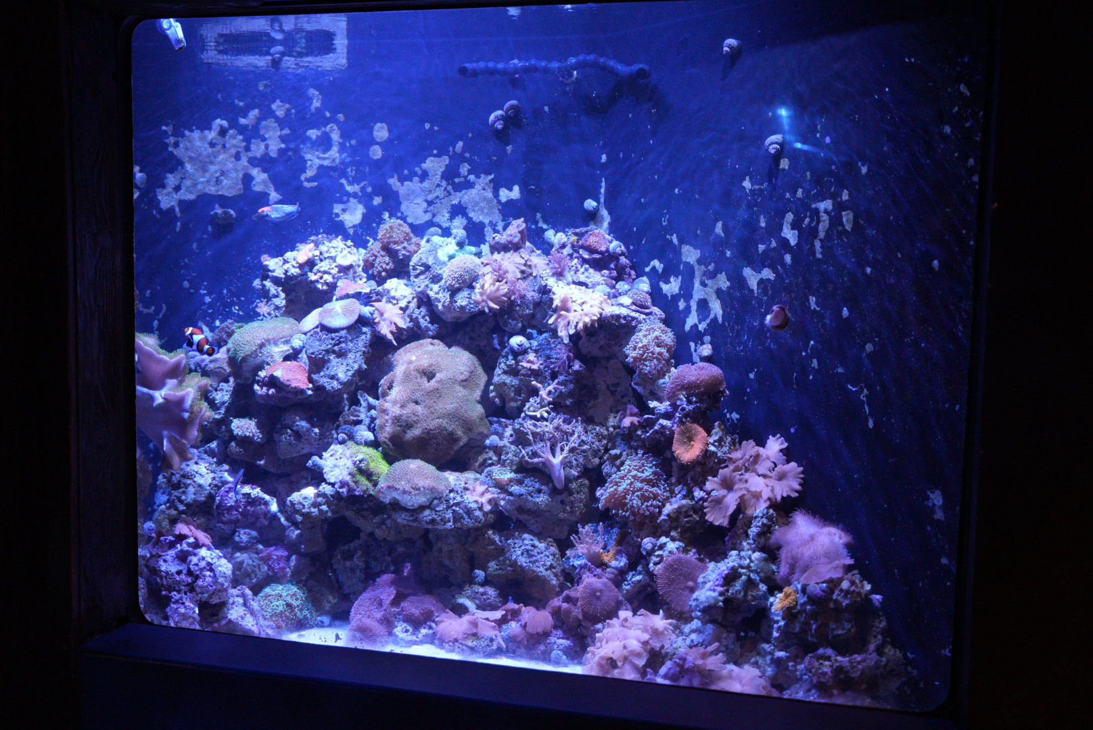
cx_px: 546
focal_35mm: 38
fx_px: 1145
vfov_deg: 35.4
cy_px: 365
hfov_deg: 51.0
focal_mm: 37.7
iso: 5000
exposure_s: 1/400
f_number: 2.8
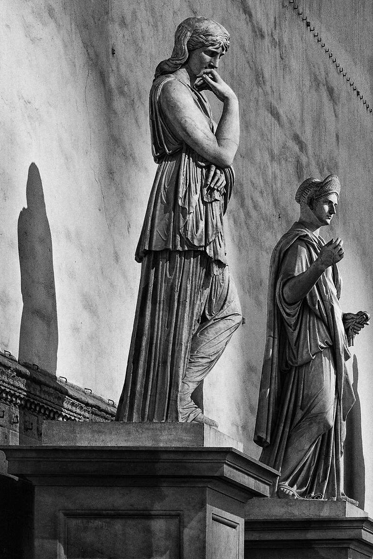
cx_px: 566
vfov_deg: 13.0
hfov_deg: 8.5
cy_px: 377
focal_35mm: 158
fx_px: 2455
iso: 100
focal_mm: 50
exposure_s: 3
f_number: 10
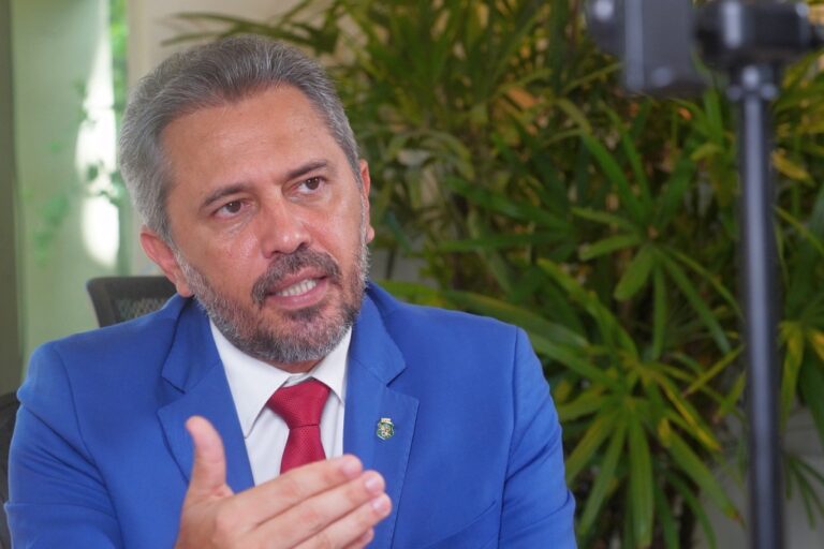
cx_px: 412
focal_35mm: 80
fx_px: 1831
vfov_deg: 17.1
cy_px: 274
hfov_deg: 25.4
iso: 5000
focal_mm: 80
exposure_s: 1/160
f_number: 7.1
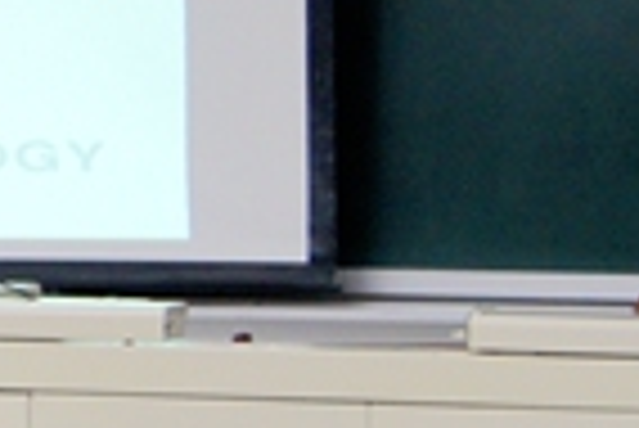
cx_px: -423
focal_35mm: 189
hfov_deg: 10.4
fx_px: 3358
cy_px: 110
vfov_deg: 7.3
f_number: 4.5
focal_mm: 28
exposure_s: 1/50
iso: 250
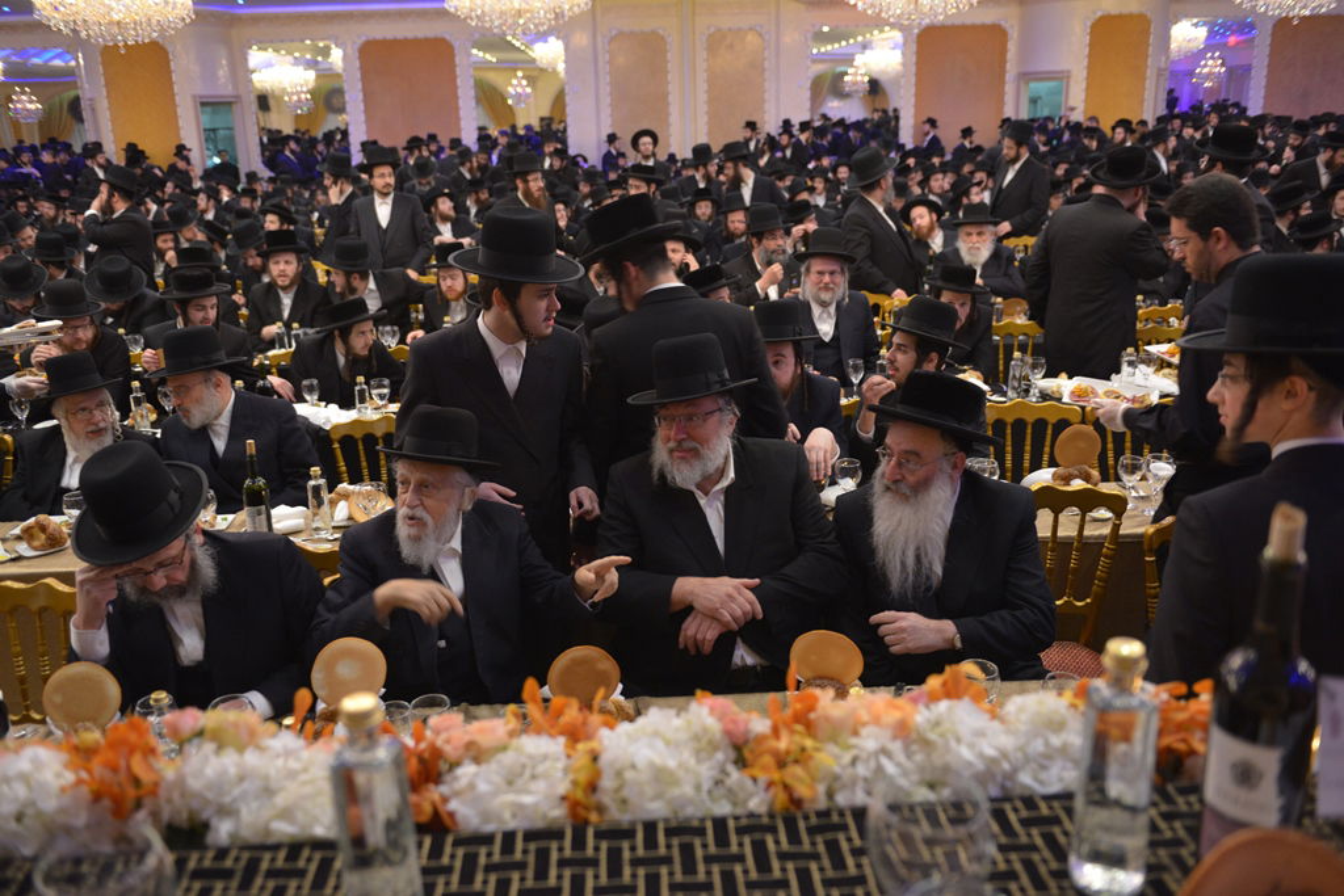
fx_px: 1157
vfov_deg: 42.3
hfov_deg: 60.3
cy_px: 448
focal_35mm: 31
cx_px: 672
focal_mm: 31
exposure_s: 1/80
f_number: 2.8
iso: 2000
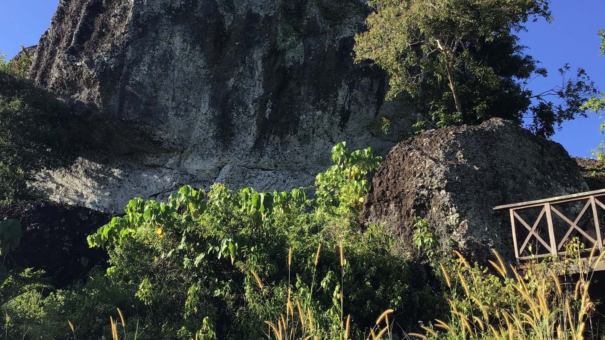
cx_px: 257
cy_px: 163
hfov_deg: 47.2
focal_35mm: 43
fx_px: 690
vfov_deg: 27.7
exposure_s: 1/436
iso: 25
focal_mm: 3.3
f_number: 2.4
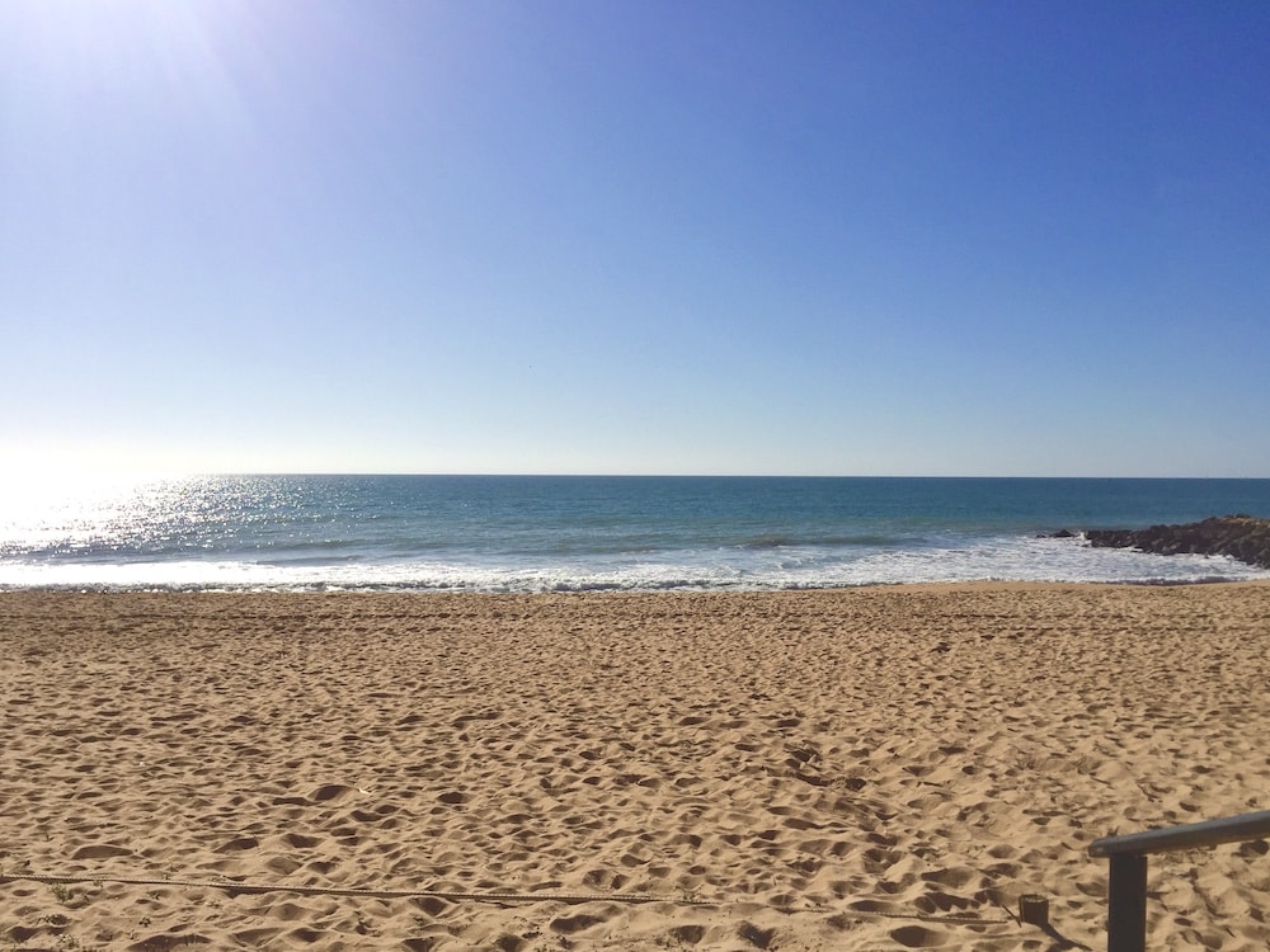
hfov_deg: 61.7
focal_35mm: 29
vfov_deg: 48.2
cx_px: 635
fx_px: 1064
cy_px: 476
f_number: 2.2
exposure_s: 1/6623
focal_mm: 4.15
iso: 32
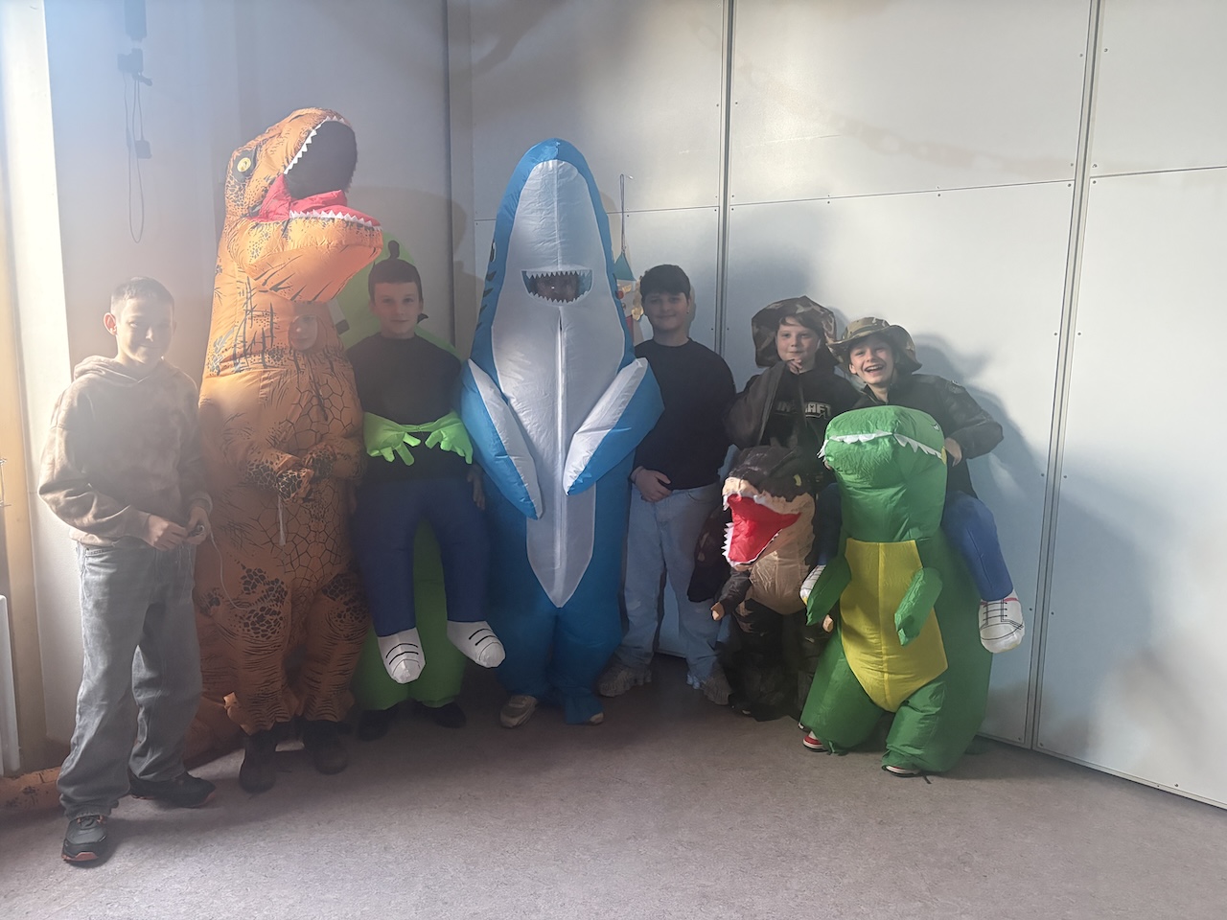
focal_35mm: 26
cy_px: 460
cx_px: 614
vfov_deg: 53.1
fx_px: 922
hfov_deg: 67.3
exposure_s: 1/50
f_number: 1.6
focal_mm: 5.96
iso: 400
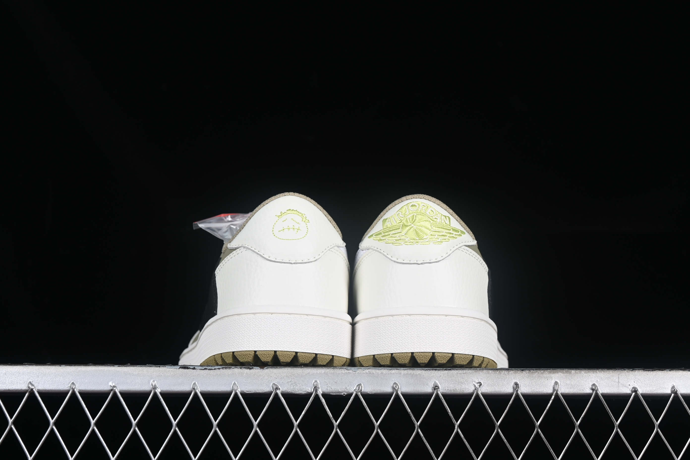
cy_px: 230
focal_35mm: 75
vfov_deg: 18.2
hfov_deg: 27.0
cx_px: 345
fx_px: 1437
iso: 160
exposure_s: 1/80
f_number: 8
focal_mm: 50
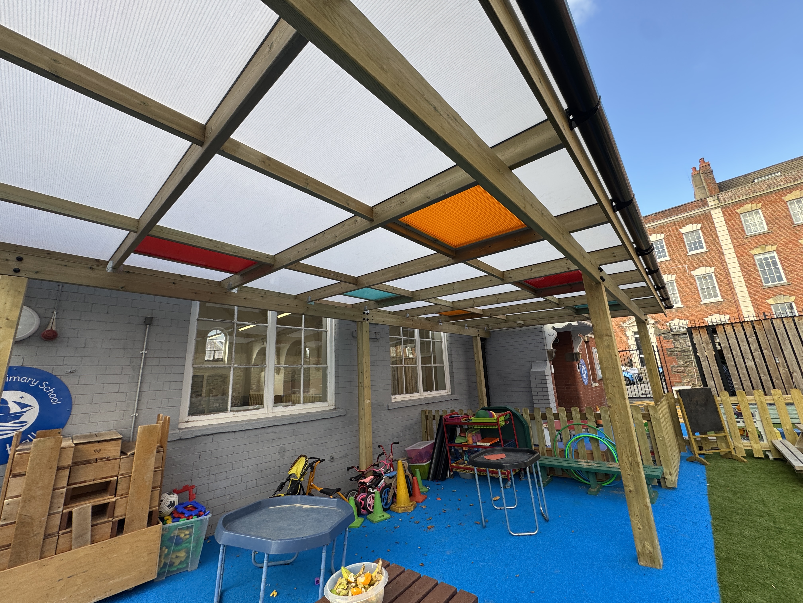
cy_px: 302
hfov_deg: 102.1
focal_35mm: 14
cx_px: 402
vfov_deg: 85.7
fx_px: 325
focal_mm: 2.22
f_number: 2.2
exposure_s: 1/228
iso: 40
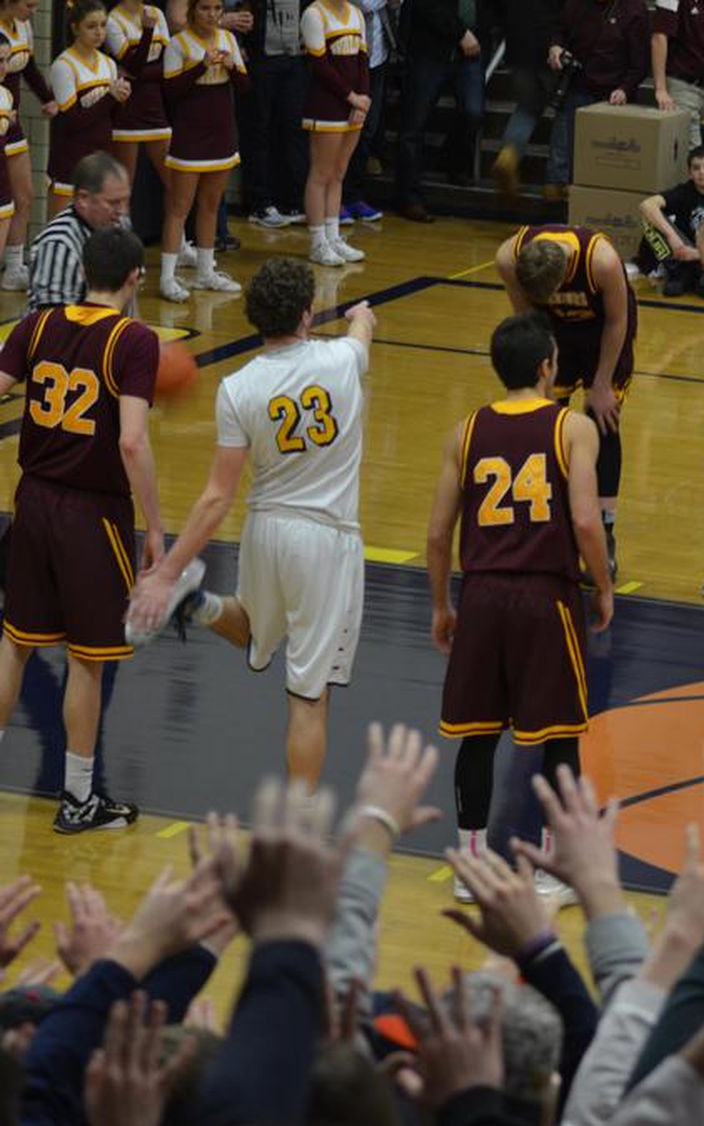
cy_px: 562
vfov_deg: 12.9
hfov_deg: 8.1
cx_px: 667
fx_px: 4972
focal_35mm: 162
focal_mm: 70
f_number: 4
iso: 500
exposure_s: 1/40
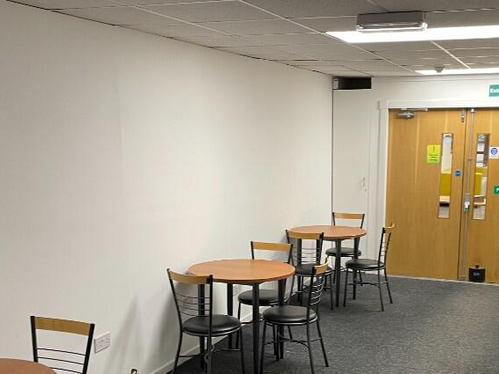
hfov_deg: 40.2
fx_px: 678
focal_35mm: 47
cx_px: 309
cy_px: 275
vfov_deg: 30.4
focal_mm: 4.2
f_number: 1.6
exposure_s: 1/50
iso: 64
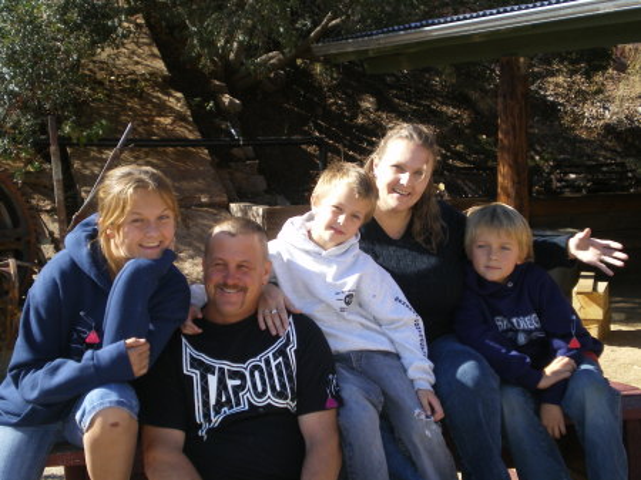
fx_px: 1036
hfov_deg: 34.4
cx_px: 320
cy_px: 240
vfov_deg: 26.1
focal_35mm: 56
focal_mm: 9.3
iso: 80
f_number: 3.9
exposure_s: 1/250
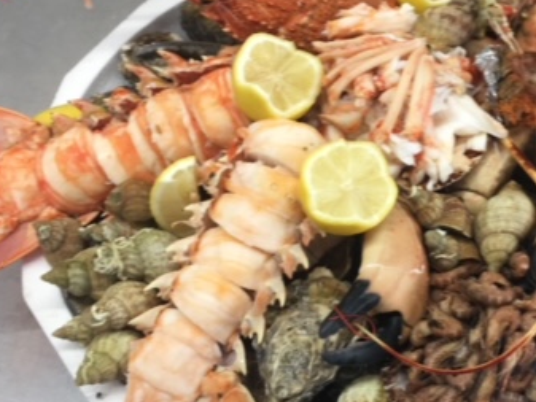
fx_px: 852
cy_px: 159
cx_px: 410
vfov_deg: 26.5
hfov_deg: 34.1
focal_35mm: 55
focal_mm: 4.15
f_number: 2.2
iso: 32
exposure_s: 1/50
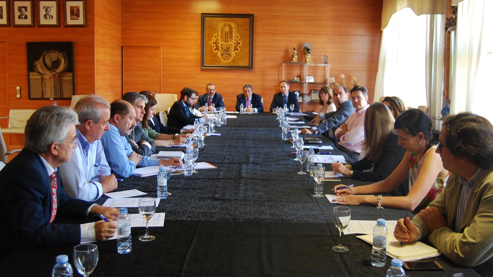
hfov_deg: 54.6
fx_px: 478
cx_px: 247
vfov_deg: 32.3
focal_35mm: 37
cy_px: 117
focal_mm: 23
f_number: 3.8
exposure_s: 1/15
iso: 400
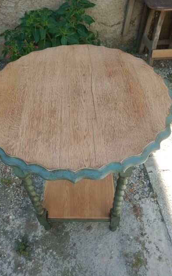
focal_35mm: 29
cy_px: 138
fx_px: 218
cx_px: 77
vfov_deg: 64.6
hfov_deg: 43.1
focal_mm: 3.54
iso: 114
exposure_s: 1/293
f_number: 2
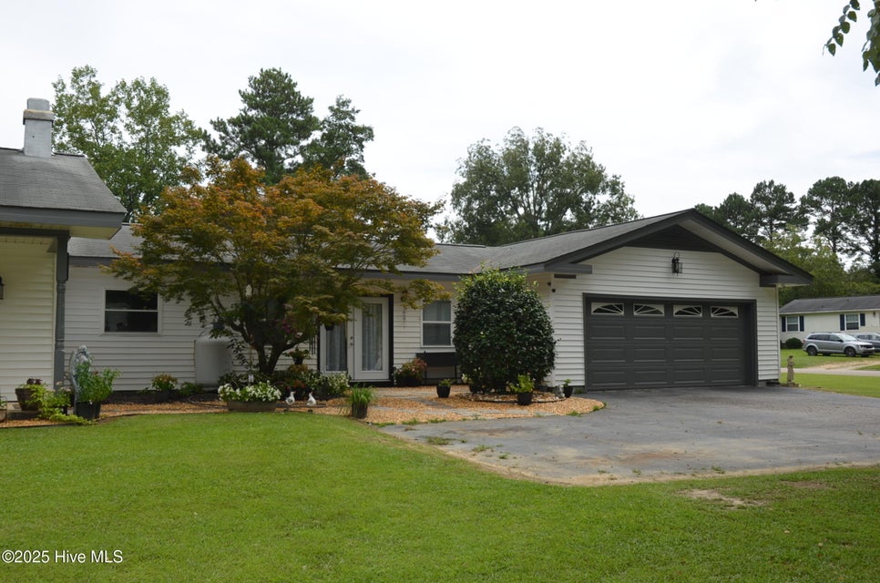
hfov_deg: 53.2
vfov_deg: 36.7
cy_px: 292
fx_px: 878
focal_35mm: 36
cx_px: 440
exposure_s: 1/200
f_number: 8
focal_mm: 24
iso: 100
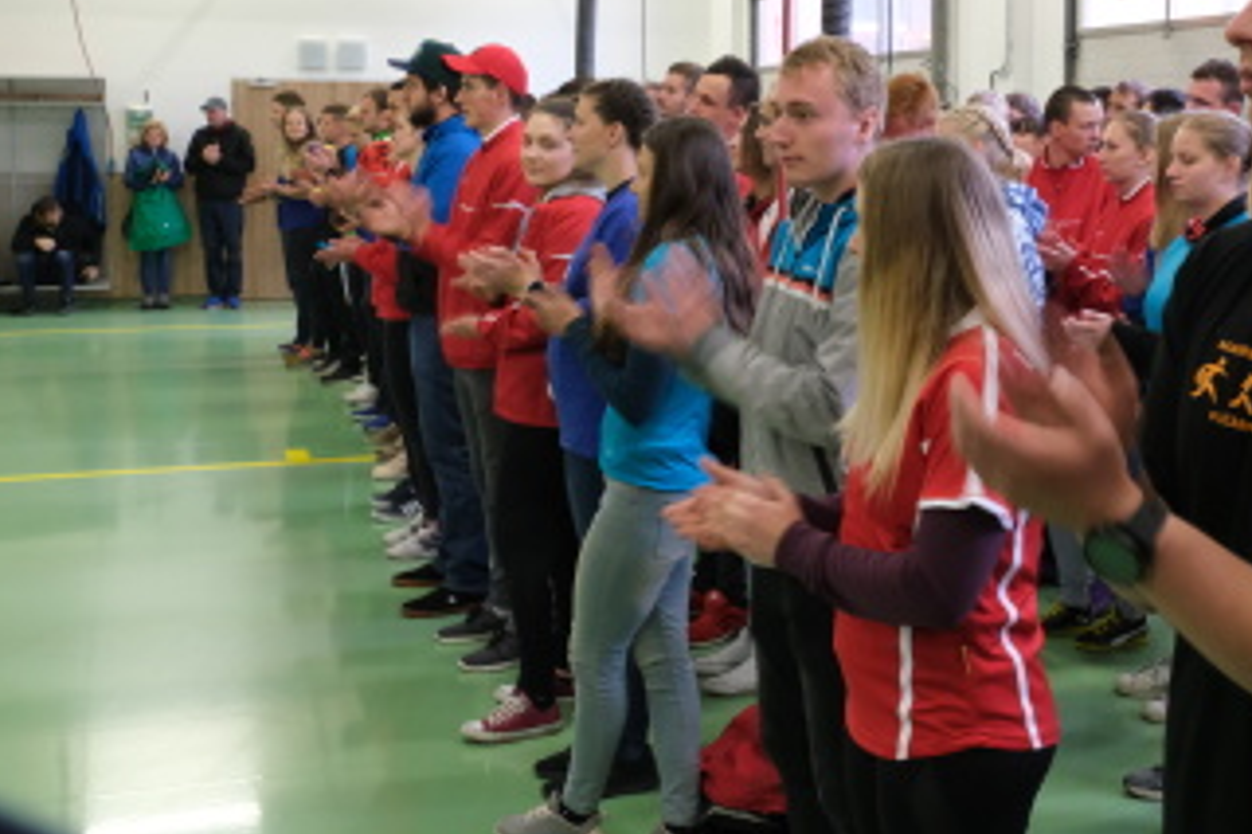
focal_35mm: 50
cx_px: 802
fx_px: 1738
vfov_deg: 26.8
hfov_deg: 39.3
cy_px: 276
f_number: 16
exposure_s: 1/10
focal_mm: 21.6
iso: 3200
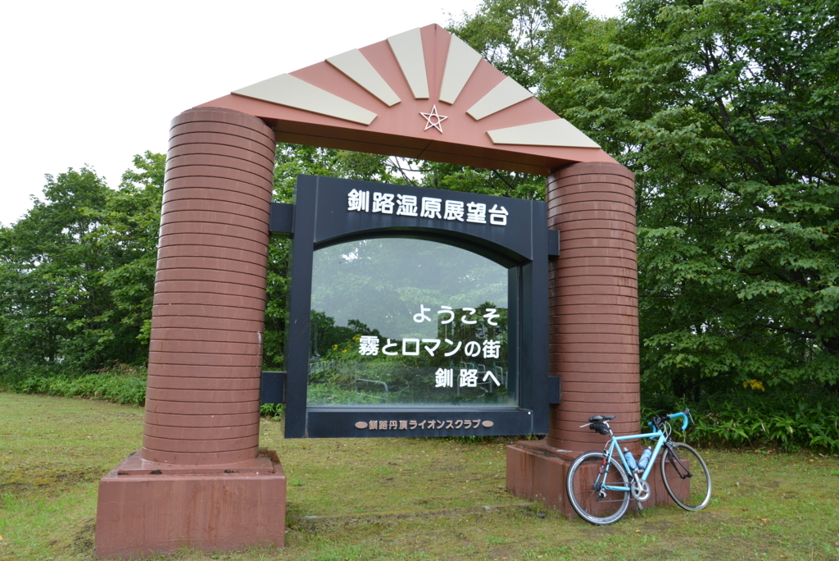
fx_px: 560
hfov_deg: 73.7
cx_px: 420
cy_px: 280
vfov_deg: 53.2
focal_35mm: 24
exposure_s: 1/90
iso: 200
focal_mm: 24
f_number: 8
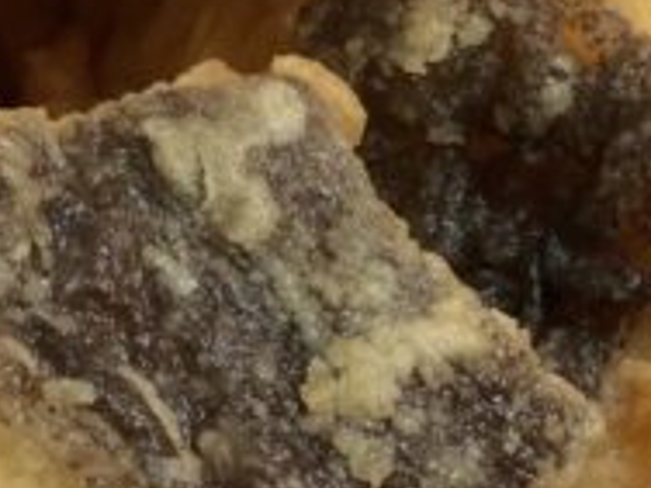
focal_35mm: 158
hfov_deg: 12.5
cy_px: 228
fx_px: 2971
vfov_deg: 9.4
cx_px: 398
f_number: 2.2
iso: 40
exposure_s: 1/100
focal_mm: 4.15
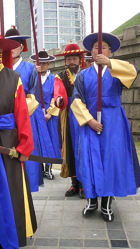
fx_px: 357
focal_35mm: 54
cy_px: 124
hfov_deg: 22.0
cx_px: 35
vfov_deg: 38.5
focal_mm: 5.6
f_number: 3.5
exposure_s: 1/160
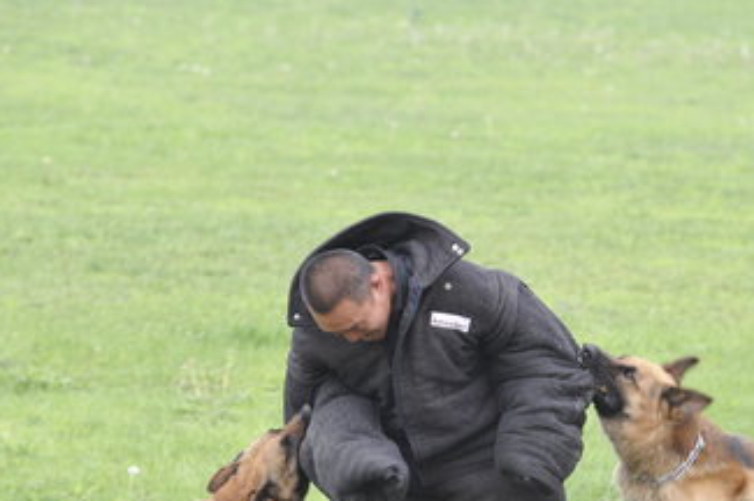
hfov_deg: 5.6
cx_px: 490
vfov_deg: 3.7
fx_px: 7721
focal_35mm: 369
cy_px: 405
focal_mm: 200
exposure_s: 1/160
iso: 800
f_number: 6.3
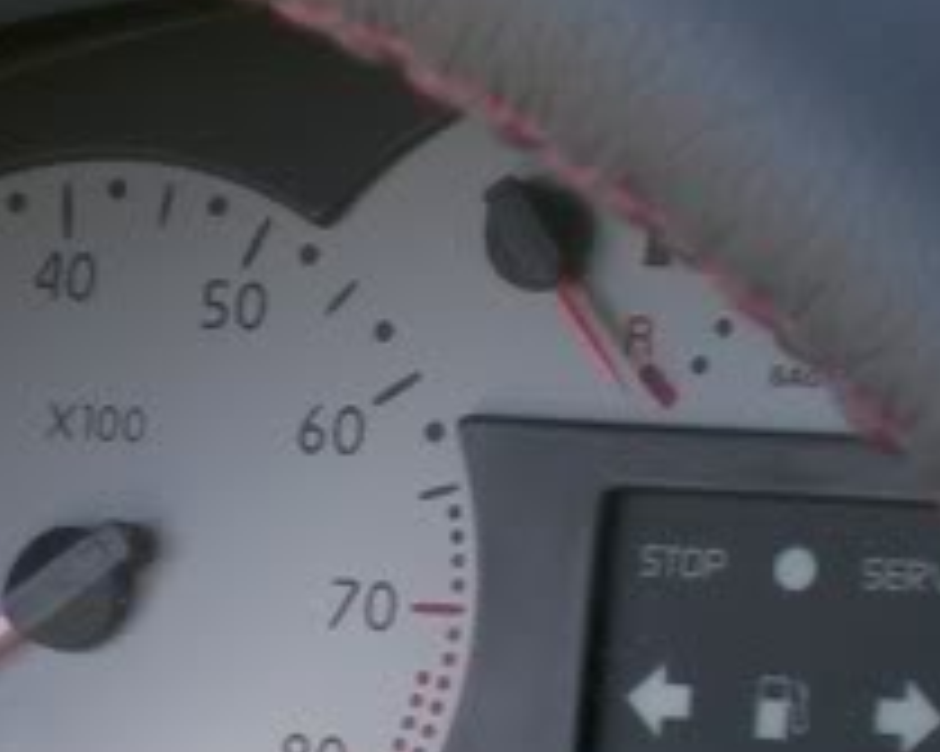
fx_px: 5812
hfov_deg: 9.2
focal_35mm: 209
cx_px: 270
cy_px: 437
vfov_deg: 7.4
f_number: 3.9
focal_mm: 9.3
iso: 68
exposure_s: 1/61.6
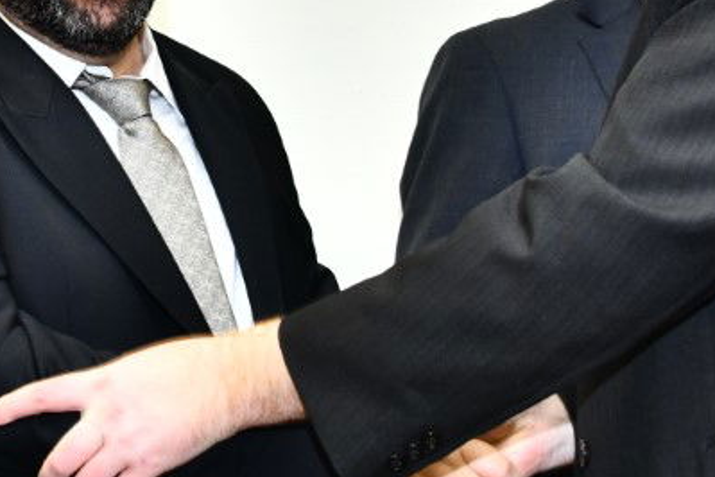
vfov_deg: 10.7
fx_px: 2522
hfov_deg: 16.0
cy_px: 22
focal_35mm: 127
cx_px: 104
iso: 1000
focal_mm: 44
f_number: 5.6
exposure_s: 1/100
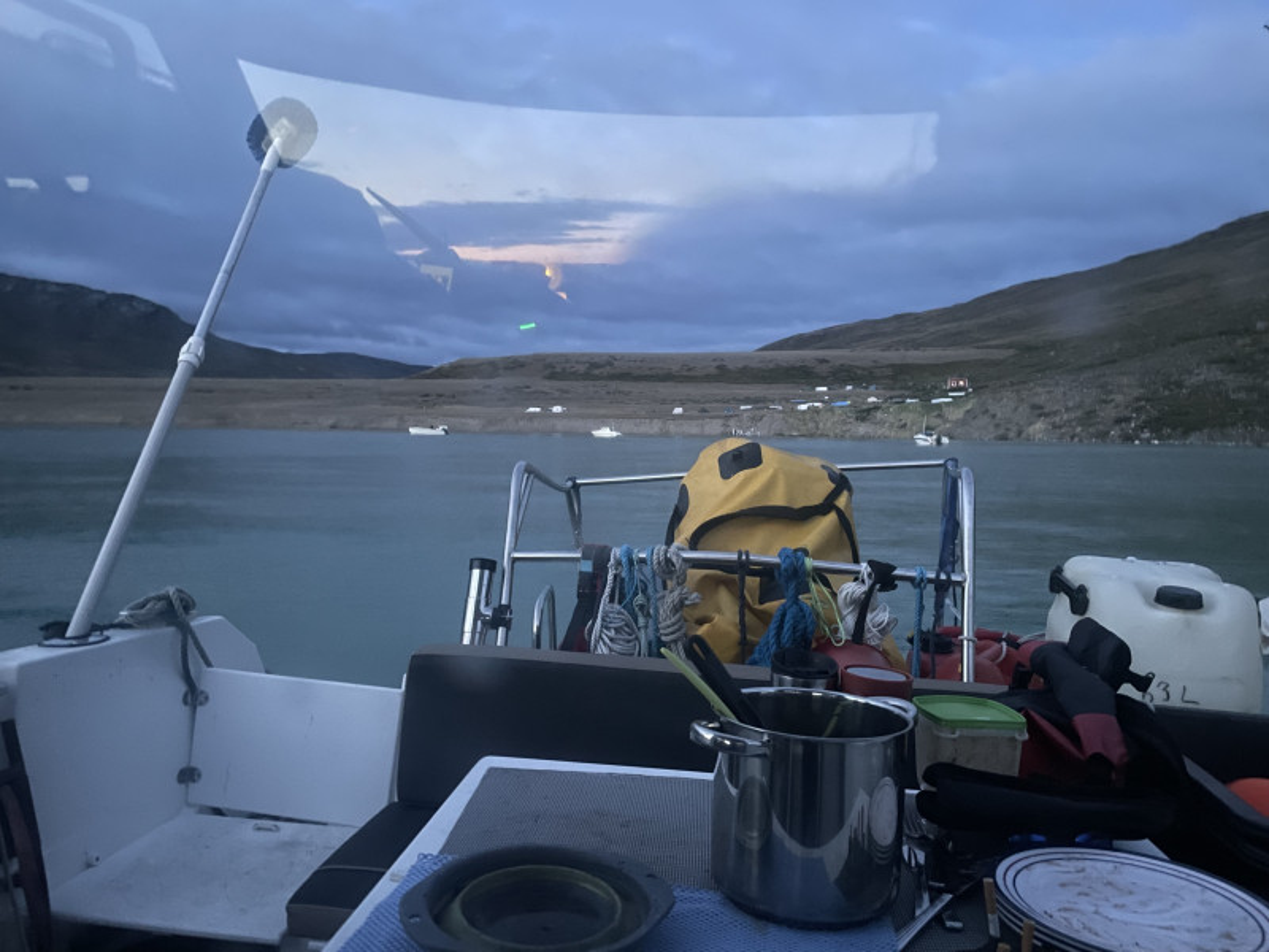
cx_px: 634
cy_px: 476
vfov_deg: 53.1
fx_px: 953
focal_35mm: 26
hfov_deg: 67.3
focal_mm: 4.2
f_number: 1.6
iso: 500
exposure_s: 1/8
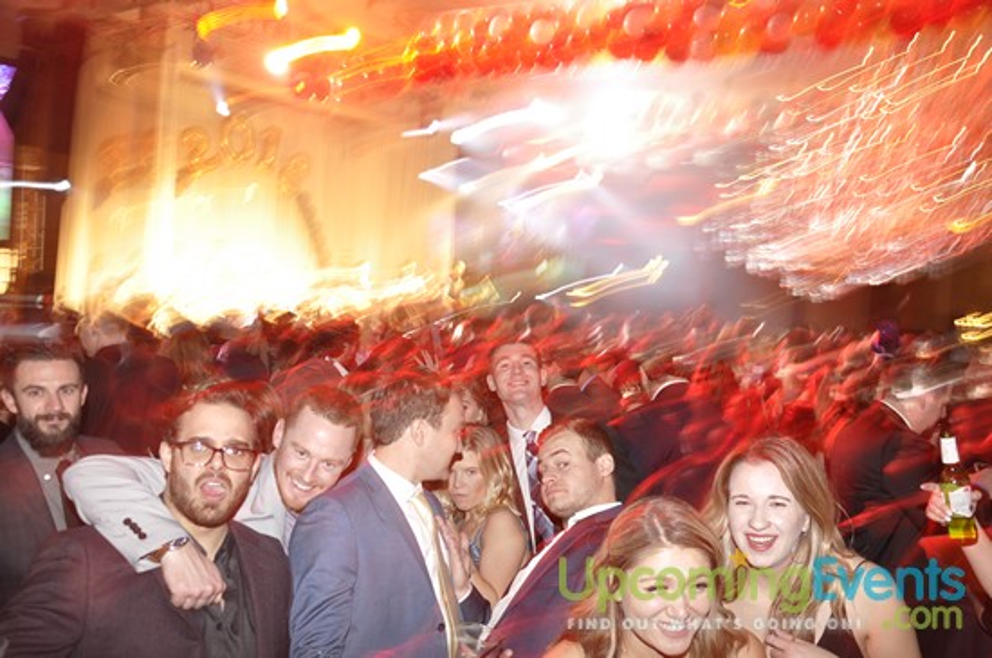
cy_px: 329
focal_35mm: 32
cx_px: 496
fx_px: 867
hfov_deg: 59.6
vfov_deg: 41.6
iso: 400
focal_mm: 21
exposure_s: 1/1.6
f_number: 5
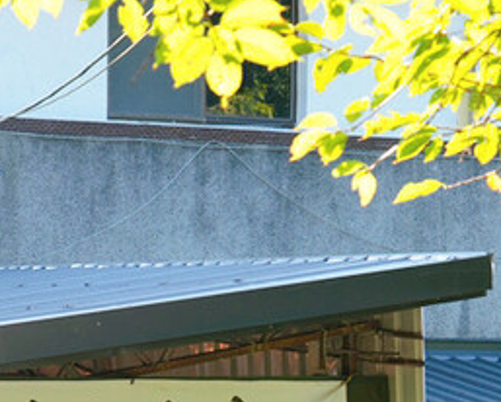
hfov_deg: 10.5
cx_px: 370
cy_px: 537
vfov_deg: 8.3
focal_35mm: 183
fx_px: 2716
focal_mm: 59
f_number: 6.3
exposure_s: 1/160
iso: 320
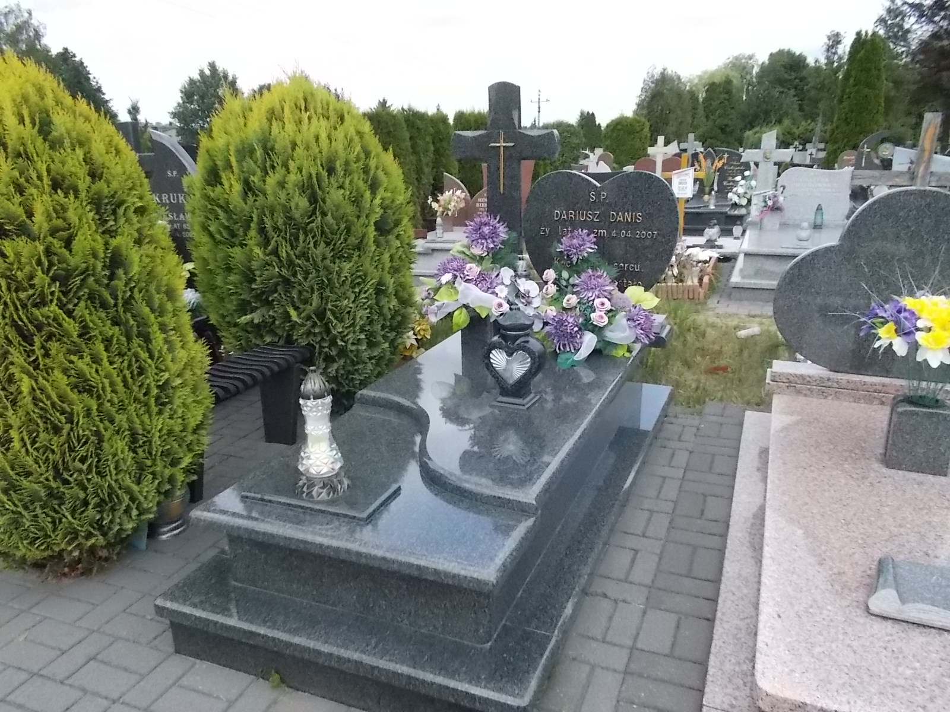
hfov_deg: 67.3
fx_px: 714
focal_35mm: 26
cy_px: 356
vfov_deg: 53.1
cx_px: 475
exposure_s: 1/400
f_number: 8
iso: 400
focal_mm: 4.6
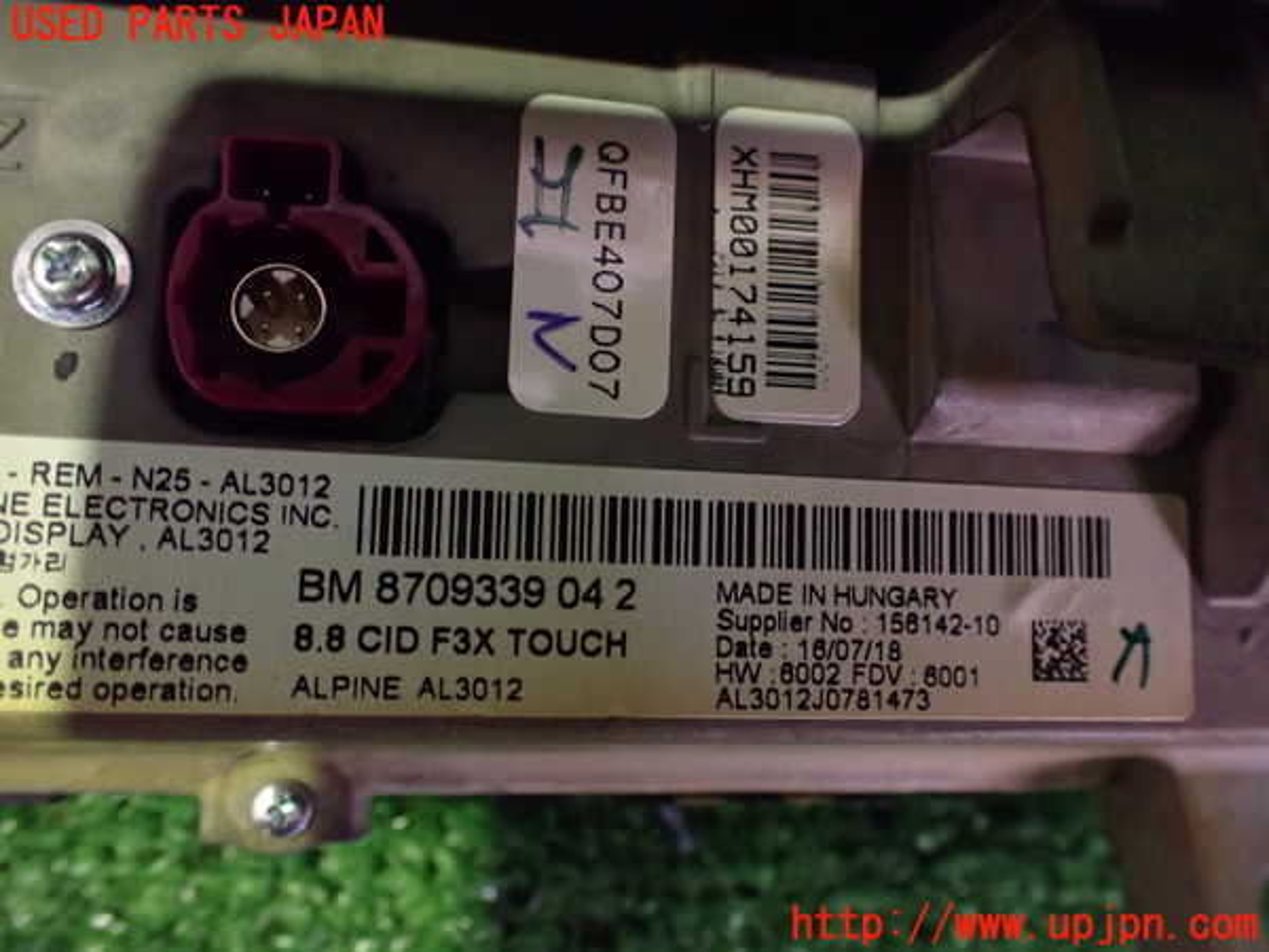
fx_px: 1100
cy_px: 476
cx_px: 634
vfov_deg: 46.8
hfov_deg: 60.0
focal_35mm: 30
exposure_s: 1/30
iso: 1250
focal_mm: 5.4
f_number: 2.3
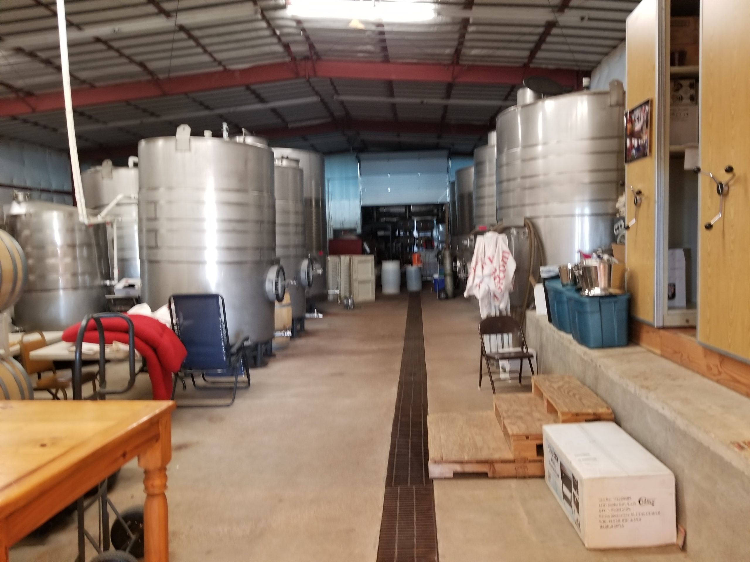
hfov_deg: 67.3
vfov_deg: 53.1
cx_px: 375
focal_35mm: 26
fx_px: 563
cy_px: 281
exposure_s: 1/11
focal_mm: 4.3
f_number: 1.7
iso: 250
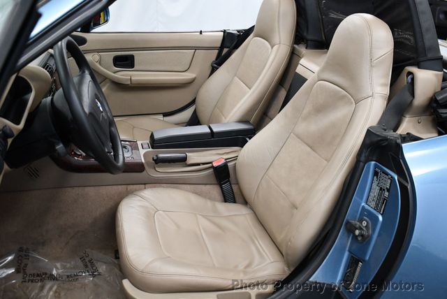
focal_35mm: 36
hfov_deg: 53.1
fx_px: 447
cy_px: 150
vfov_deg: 36.9
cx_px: 224
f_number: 3.5
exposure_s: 1/125
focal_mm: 18
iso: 1800
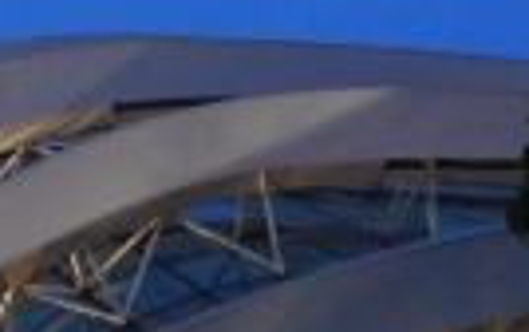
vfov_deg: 8.3
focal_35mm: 156
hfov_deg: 13.1
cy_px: 470
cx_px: -63
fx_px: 2251
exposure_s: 1/10
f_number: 4.6
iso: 1600
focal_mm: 22
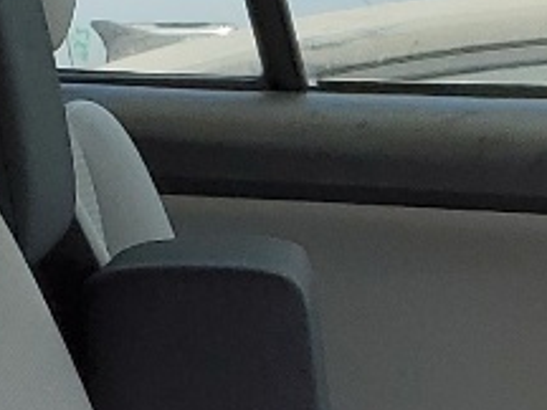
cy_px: 1033
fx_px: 3050
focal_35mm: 193
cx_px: 1421
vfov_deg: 7.2
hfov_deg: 9.0
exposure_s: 1/455
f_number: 1.5
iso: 50
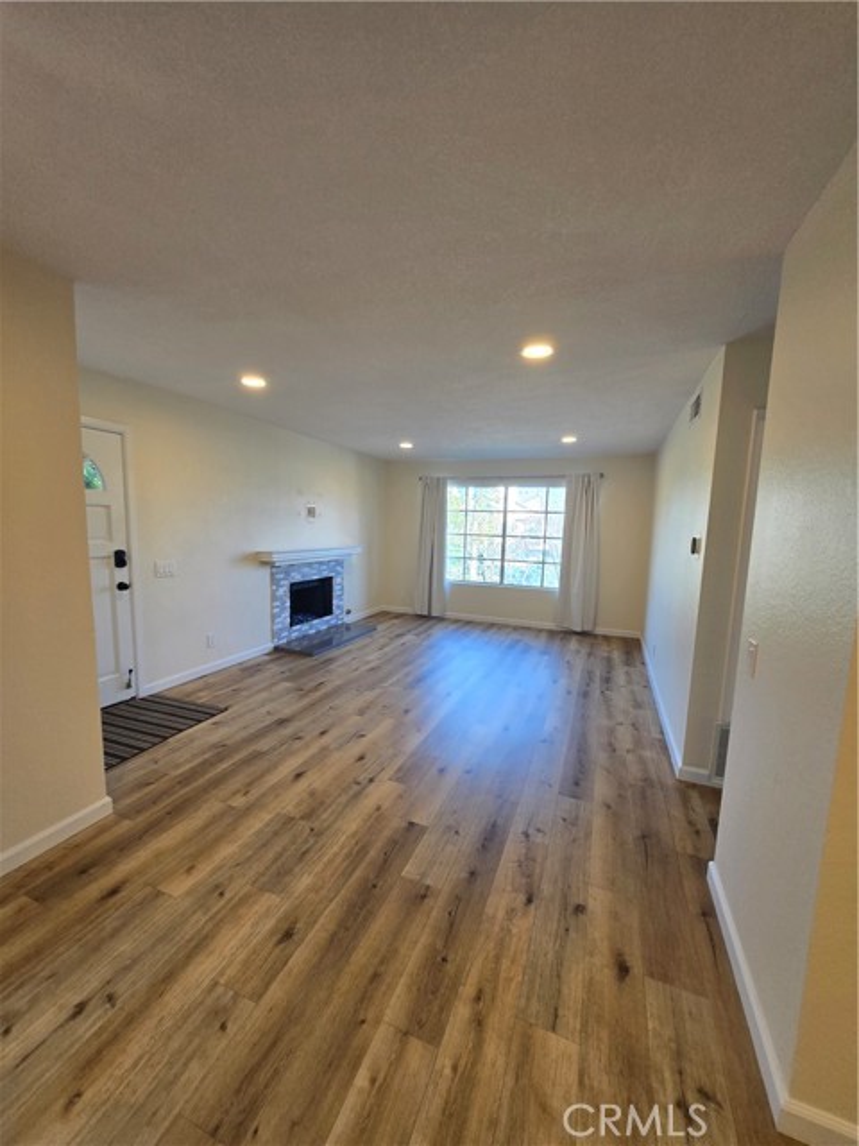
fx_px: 430
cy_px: 573
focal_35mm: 13
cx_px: 430
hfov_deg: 89.9
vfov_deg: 106.2
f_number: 2.2
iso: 50
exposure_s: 1/60
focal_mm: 1.7
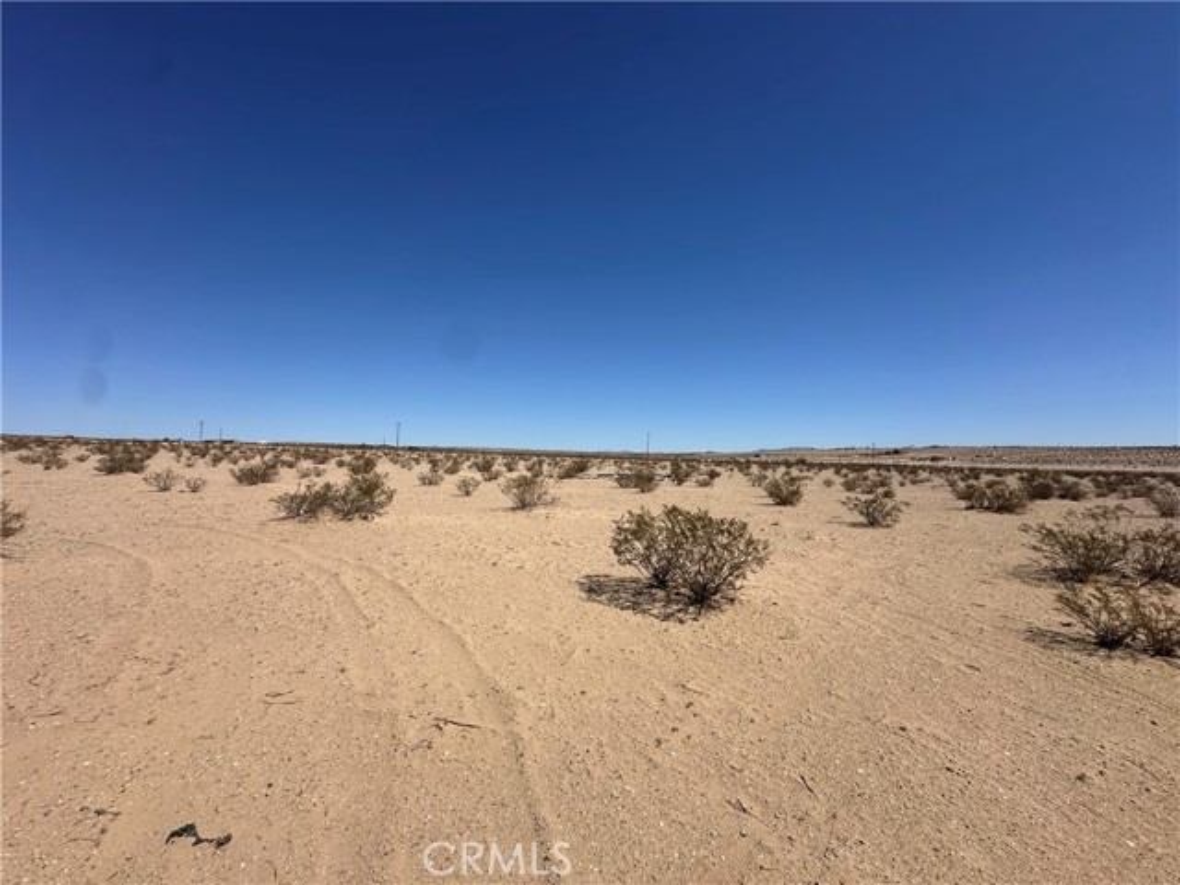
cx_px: 590
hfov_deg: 102.1
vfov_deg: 85.7
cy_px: 442
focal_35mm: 14
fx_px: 477
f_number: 2.2
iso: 50
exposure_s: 1/4464
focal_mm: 2.22
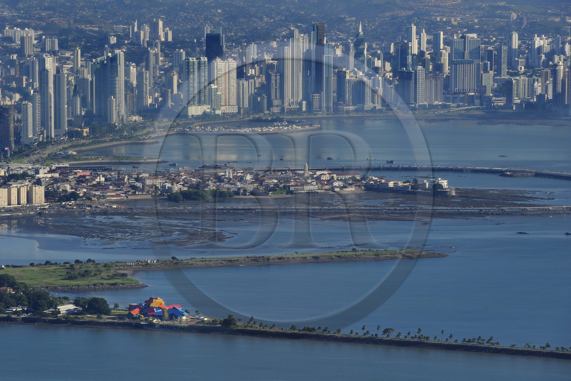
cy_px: 190
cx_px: 286
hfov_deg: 10.3
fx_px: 3171
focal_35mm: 200
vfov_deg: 6.9
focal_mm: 200
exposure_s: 1/500
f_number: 10
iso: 200
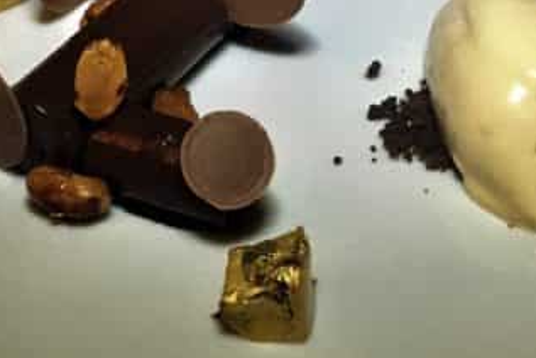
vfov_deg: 18.0
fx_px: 1133
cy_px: 152
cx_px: 264
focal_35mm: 76
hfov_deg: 26.6
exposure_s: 1/15
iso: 250
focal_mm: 4.15
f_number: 2.2
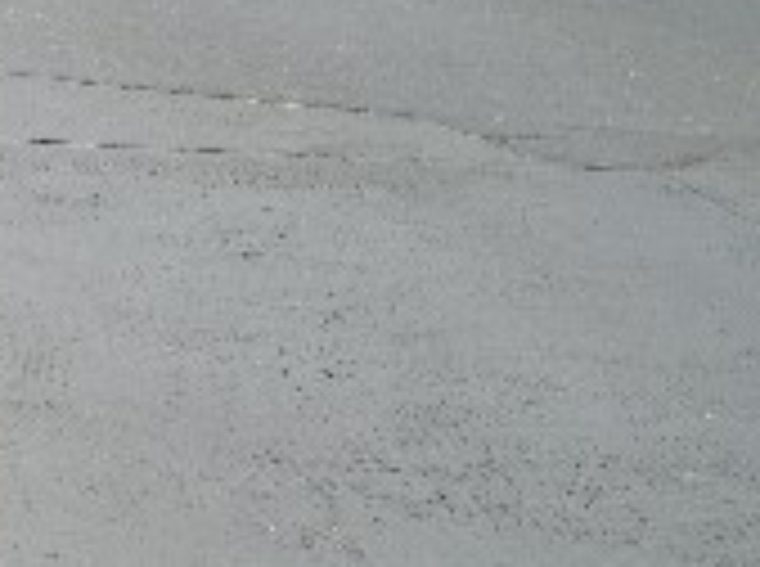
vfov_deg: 7.4
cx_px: -479
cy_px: -124
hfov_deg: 9.7
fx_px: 4316
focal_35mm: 197
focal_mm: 11.8
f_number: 3.6
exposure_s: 1/160
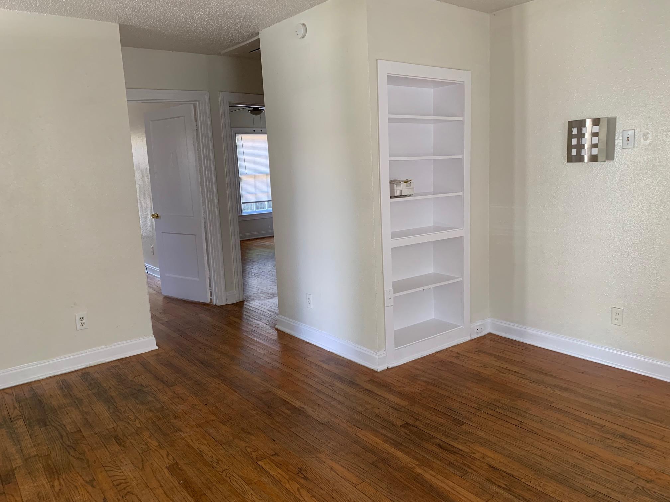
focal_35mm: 26
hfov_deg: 67.3
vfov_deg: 53.1
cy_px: 251
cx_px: 335
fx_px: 503
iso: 160
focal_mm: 4.25
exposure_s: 1/60
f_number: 1.8
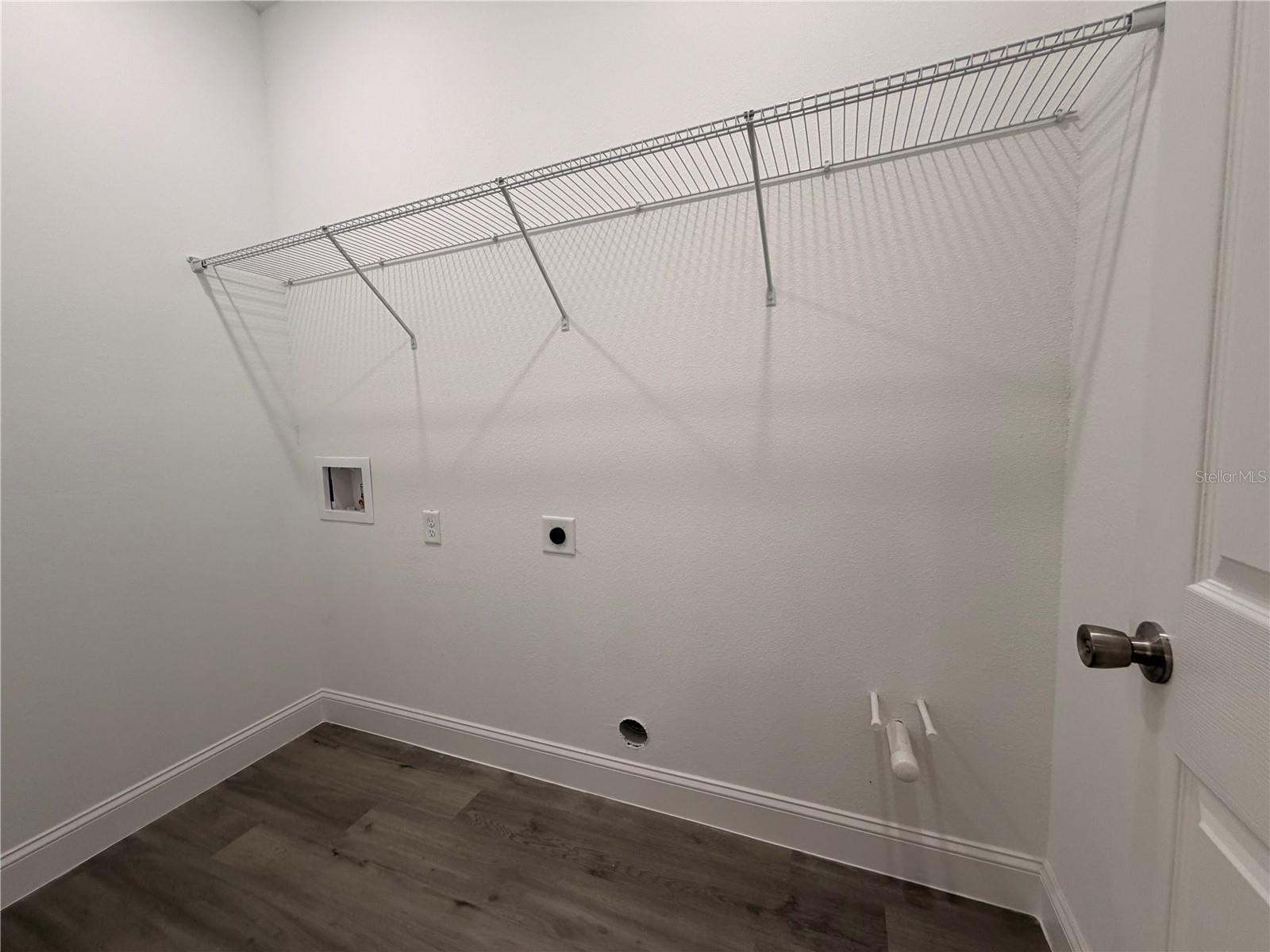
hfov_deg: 102.1
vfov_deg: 85.7
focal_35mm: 14
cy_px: 476
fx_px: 514
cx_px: 635
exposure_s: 1/120
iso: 125
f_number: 2.2
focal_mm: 2.22
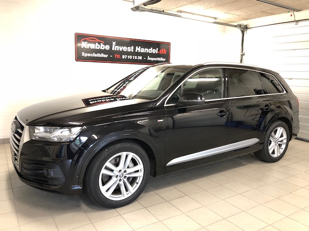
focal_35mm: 28
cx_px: 154
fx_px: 250
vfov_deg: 49.7
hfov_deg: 63.4
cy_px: 116
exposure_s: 1/17
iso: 100
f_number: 1.8
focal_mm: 3.99
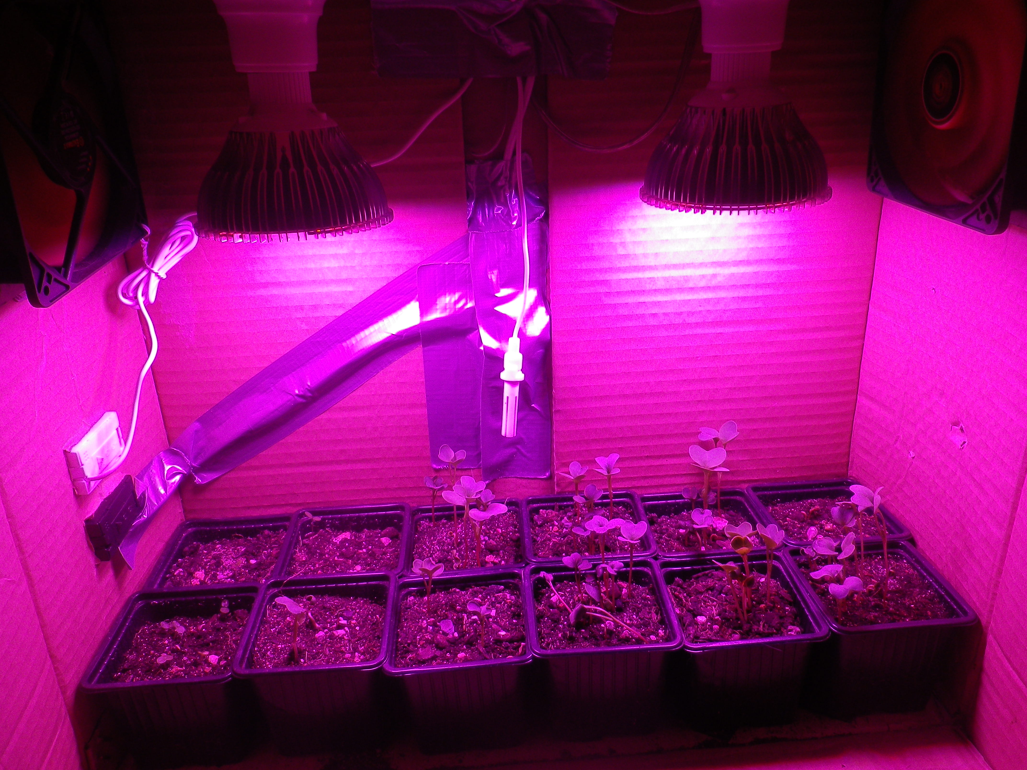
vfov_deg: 49.7
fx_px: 831
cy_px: 385
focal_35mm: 28
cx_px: 514
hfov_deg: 63.4
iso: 80
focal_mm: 5
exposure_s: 1/60
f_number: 3.2
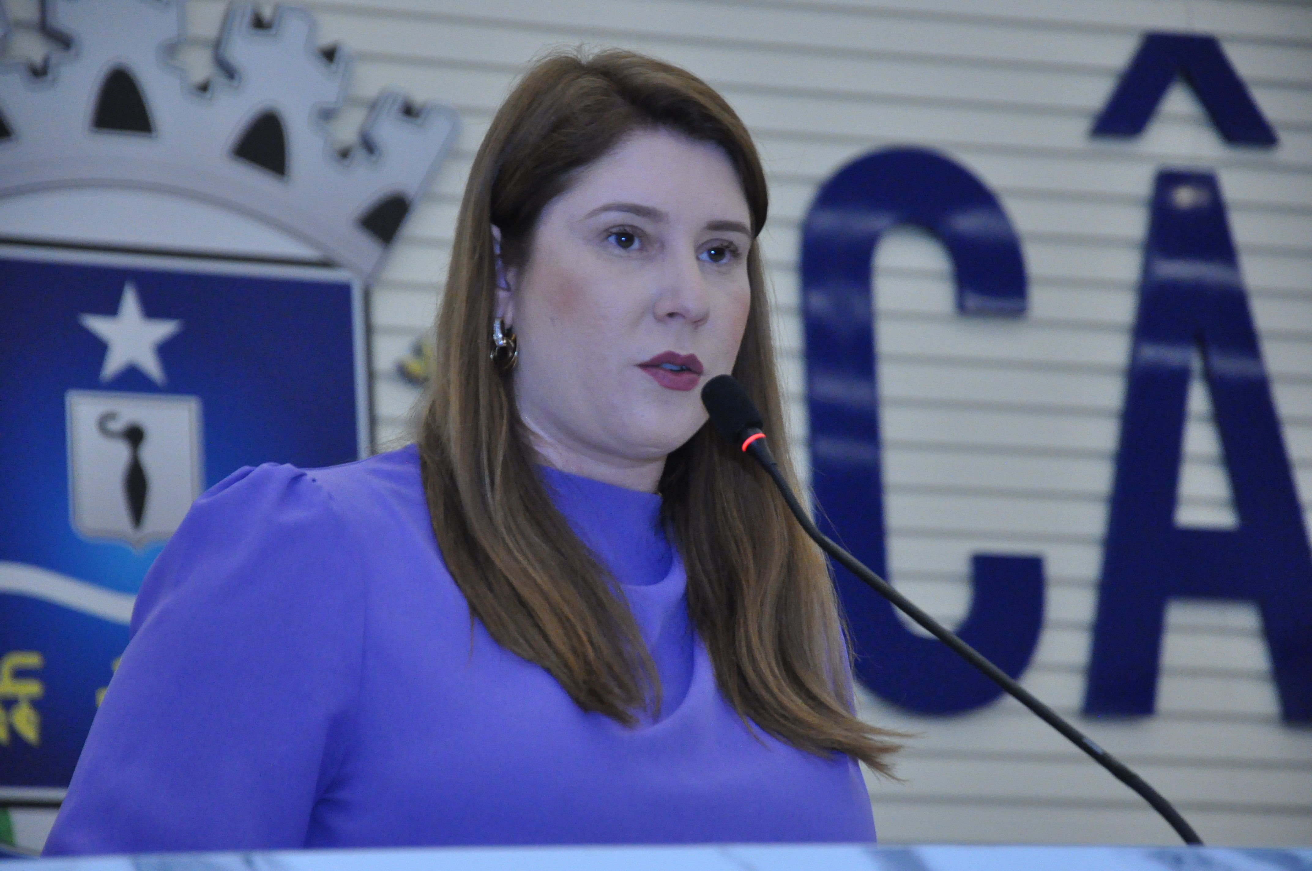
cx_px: 656
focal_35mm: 158
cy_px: 436
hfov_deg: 13.1
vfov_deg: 8.7
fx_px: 5733
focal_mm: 105
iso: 3200
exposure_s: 1/160
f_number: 6.3
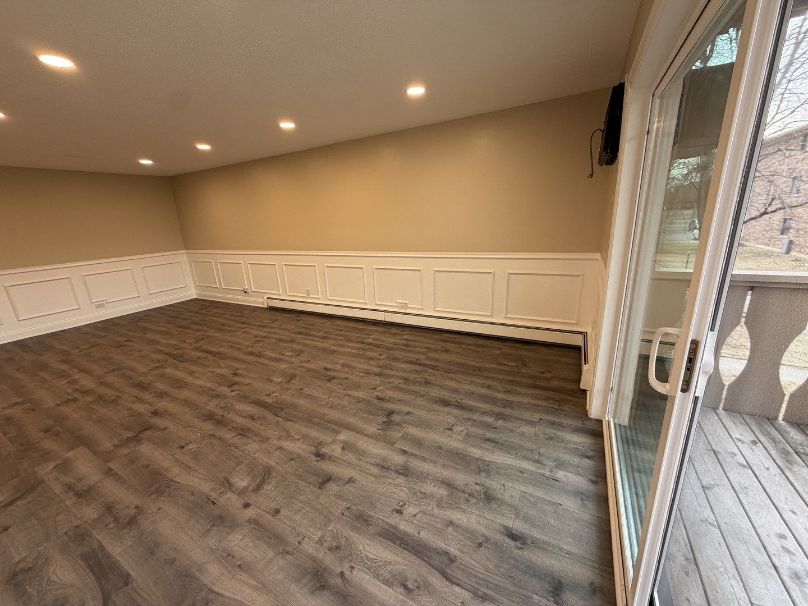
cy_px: 303
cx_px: 404
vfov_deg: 85.7
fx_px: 327
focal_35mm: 14
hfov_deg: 102.1
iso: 160
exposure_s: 1/121
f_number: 2.2
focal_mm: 2.22
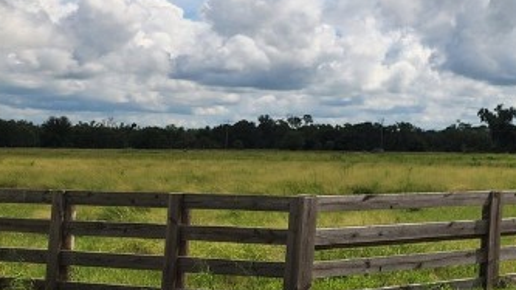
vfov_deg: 15.5
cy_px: 20
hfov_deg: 22.4
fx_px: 1053
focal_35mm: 77
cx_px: 786
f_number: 1.8
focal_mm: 5.4
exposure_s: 1/4098
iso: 20
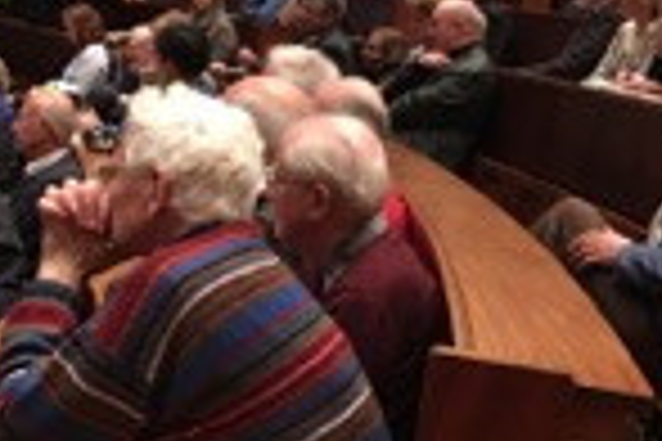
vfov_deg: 15.1
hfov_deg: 22.5
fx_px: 1655
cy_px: 72
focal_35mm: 90
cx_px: 212
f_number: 2.2
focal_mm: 4.15
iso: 200
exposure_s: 1/17
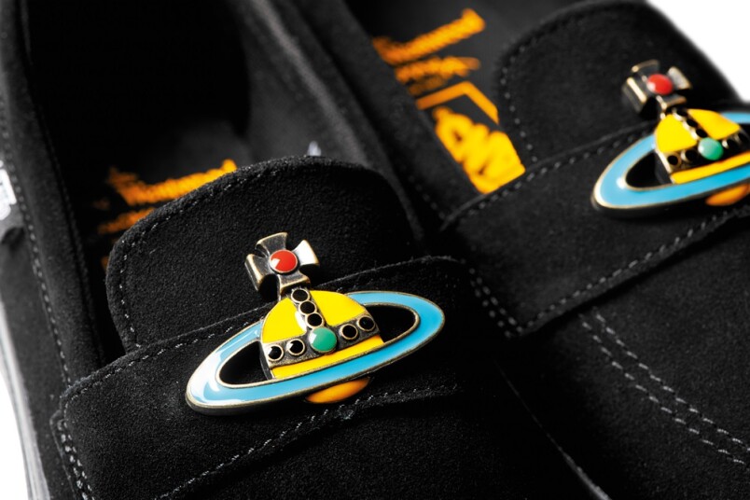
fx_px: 2187
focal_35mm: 105
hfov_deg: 19.5
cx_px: 375
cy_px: 250
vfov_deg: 13.0
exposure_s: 1/125
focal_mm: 105
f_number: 16
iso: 200
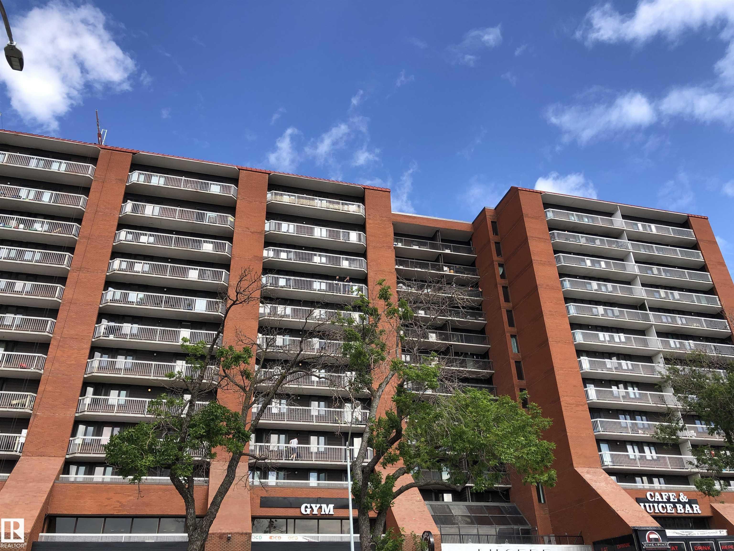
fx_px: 594
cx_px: 367
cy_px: 276
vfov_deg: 49.7
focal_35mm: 28
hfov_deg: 63.4
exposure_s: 1/1021
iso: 20
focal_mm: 4
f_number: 1.8
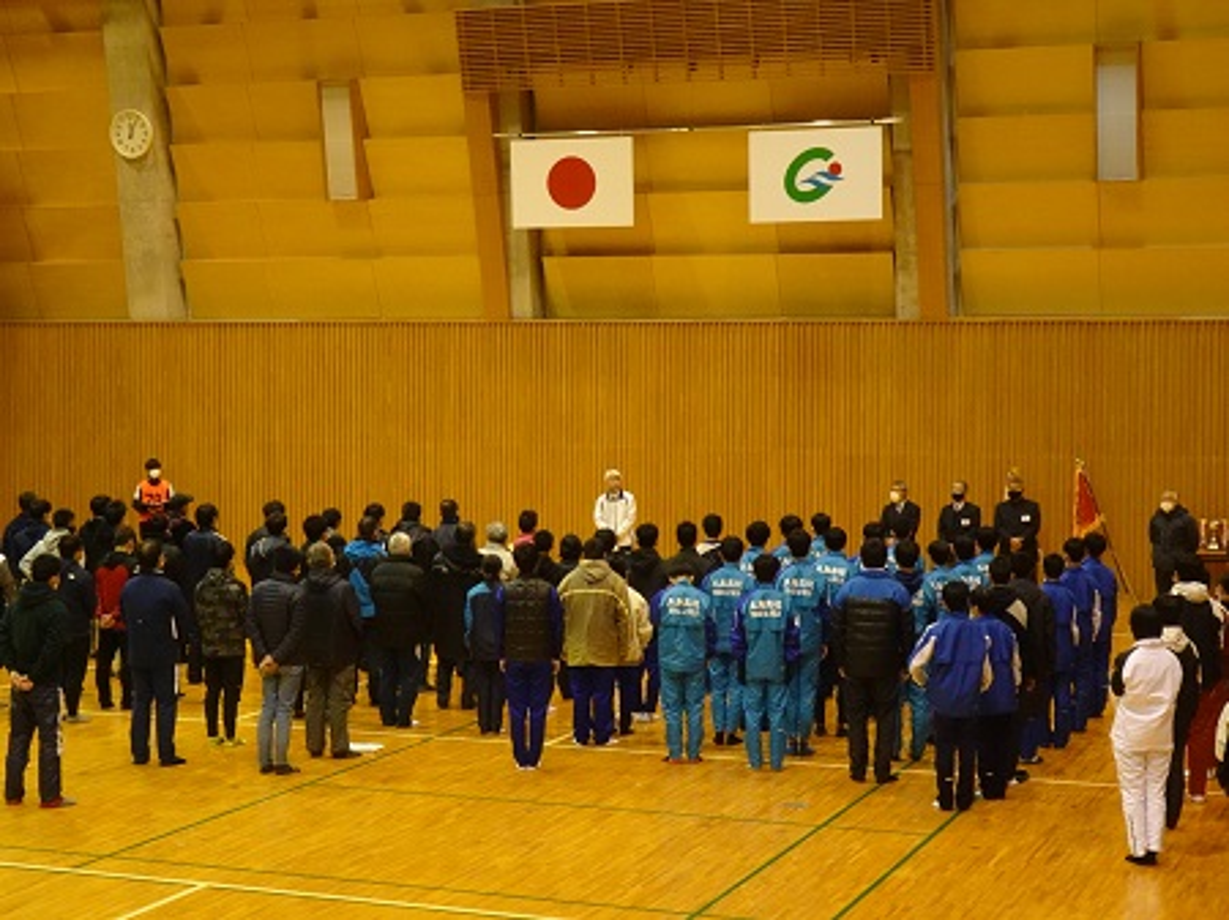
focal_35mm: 62
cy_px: 460
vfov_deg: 23.6
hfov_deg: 31.2
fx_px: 2200
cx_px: 614
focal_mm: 9.87
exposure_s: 1/20
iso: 800
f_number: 4.5
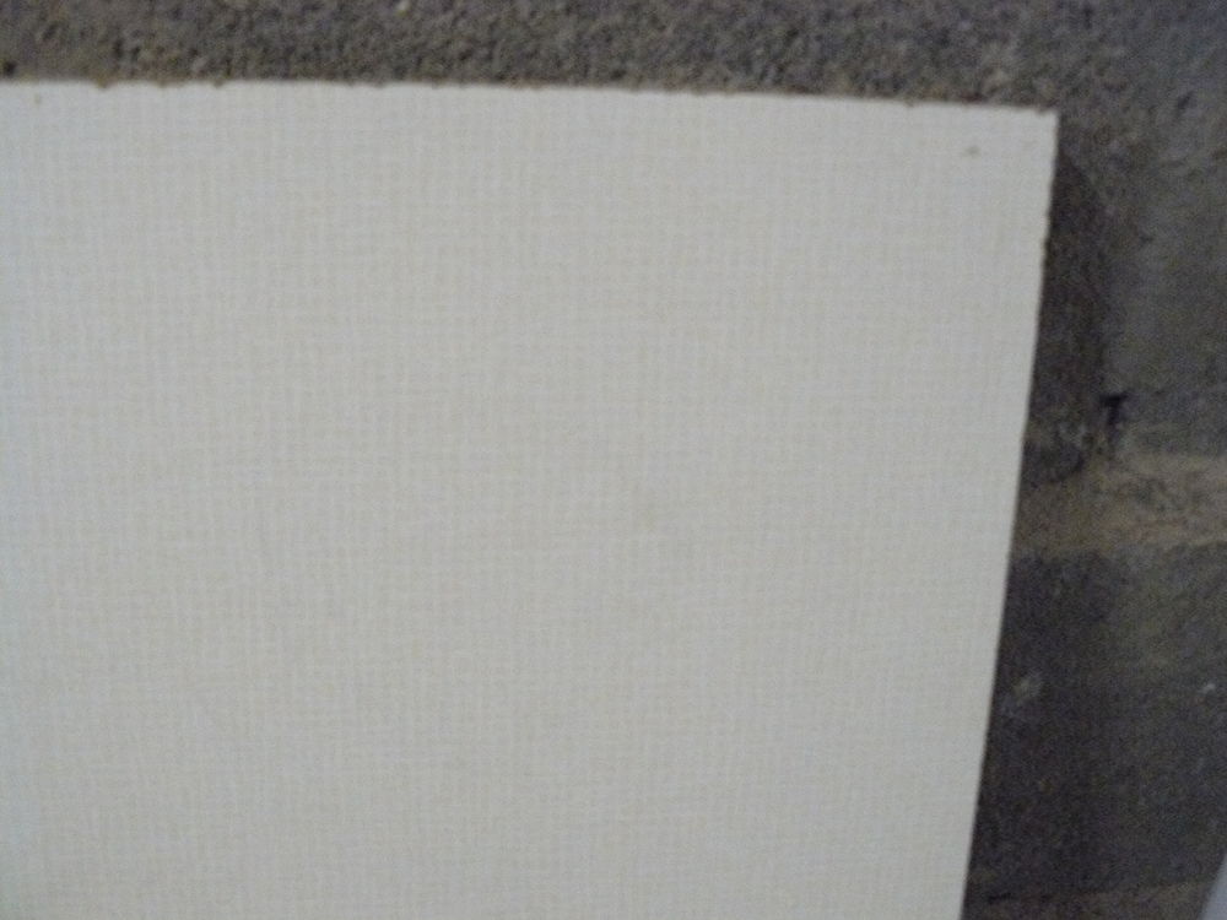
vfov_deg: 39.7
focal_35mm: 36
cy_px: 460
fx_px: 1276
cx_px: 614
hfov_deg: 51.4
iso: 800
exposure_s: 1/13
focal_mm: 6
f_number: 2.8
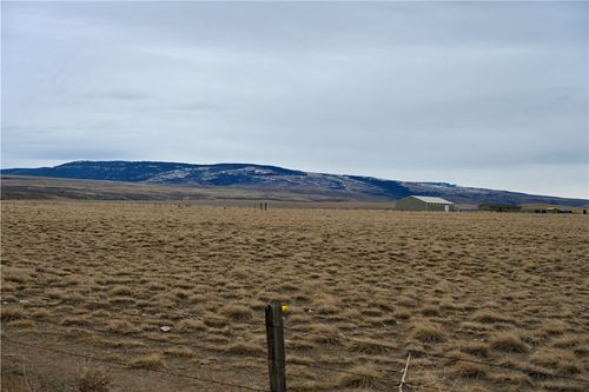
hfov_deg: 28.9
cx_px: 294
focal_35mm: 70
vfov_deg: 19.4
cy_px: 196
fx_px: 1145
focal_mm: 70
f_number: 6
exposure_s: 1/250
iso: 180
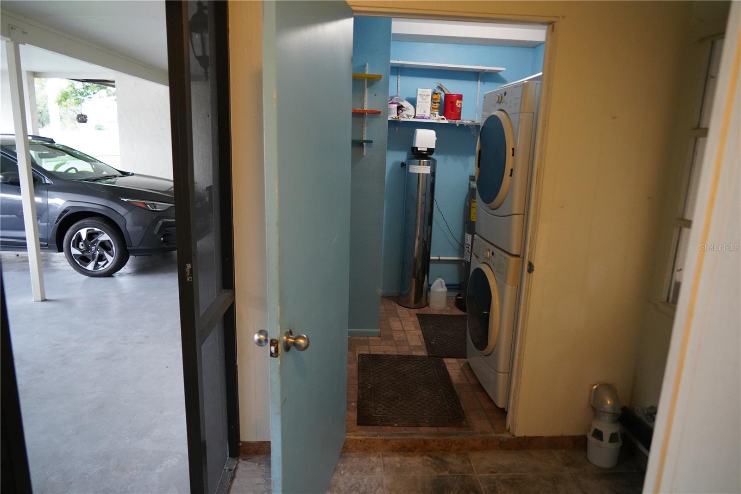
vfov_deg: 53.1
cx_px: 370
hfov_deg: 73.8
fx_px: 494
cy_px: 247
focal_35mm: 24
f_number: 3.5
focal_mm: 24
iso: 5000
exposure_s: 1/160
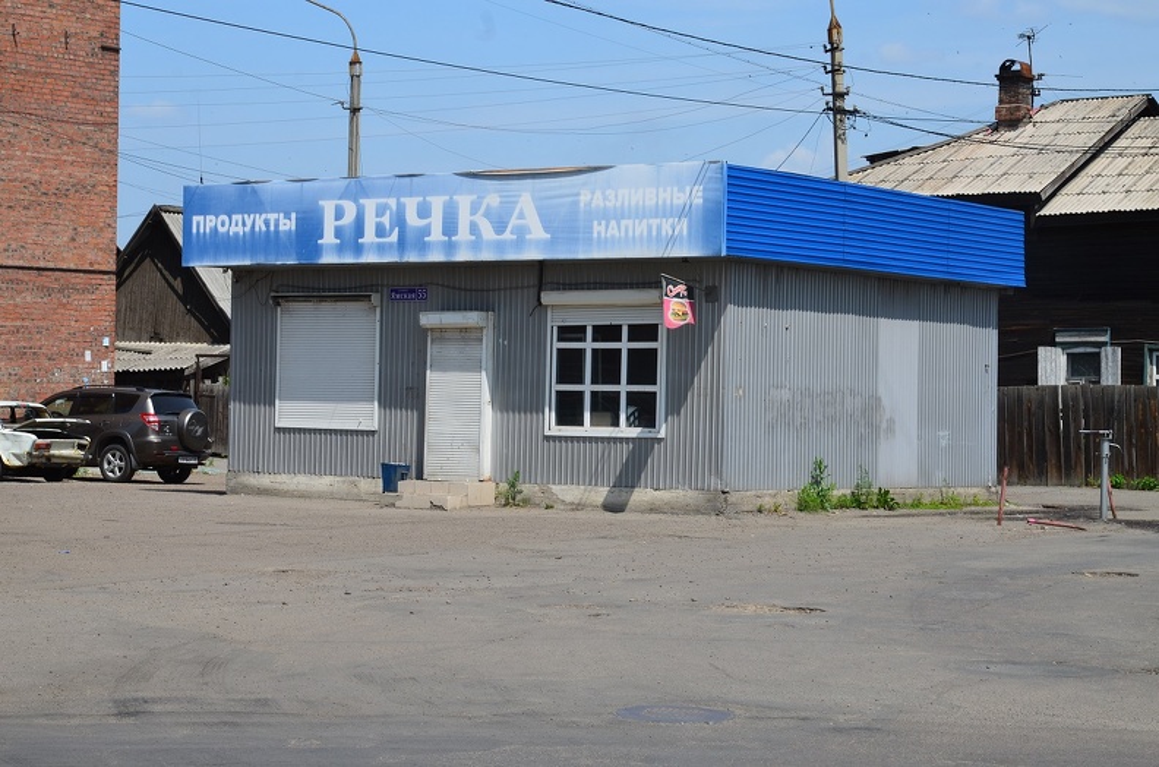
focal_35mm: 78
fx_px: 2505
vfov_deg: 17.4
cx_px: 580
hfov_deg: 26.0
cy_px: 384
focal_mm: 52
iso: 100
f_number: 11
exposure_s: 1/160
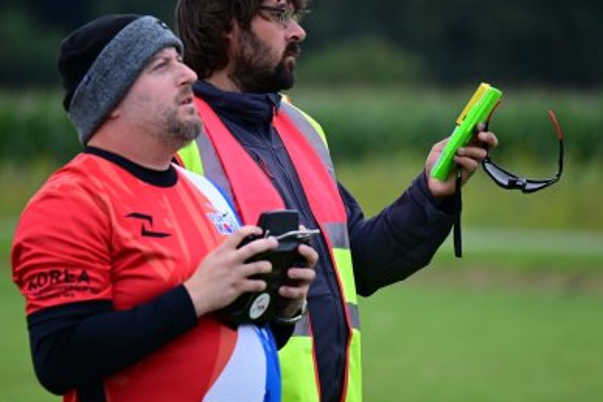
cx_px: 310
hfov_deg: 4.0
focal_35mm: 513
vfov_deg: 2.7
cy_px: 157
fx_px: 8595
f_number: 6.3
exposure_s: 1/1600
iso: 1250
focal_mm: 400
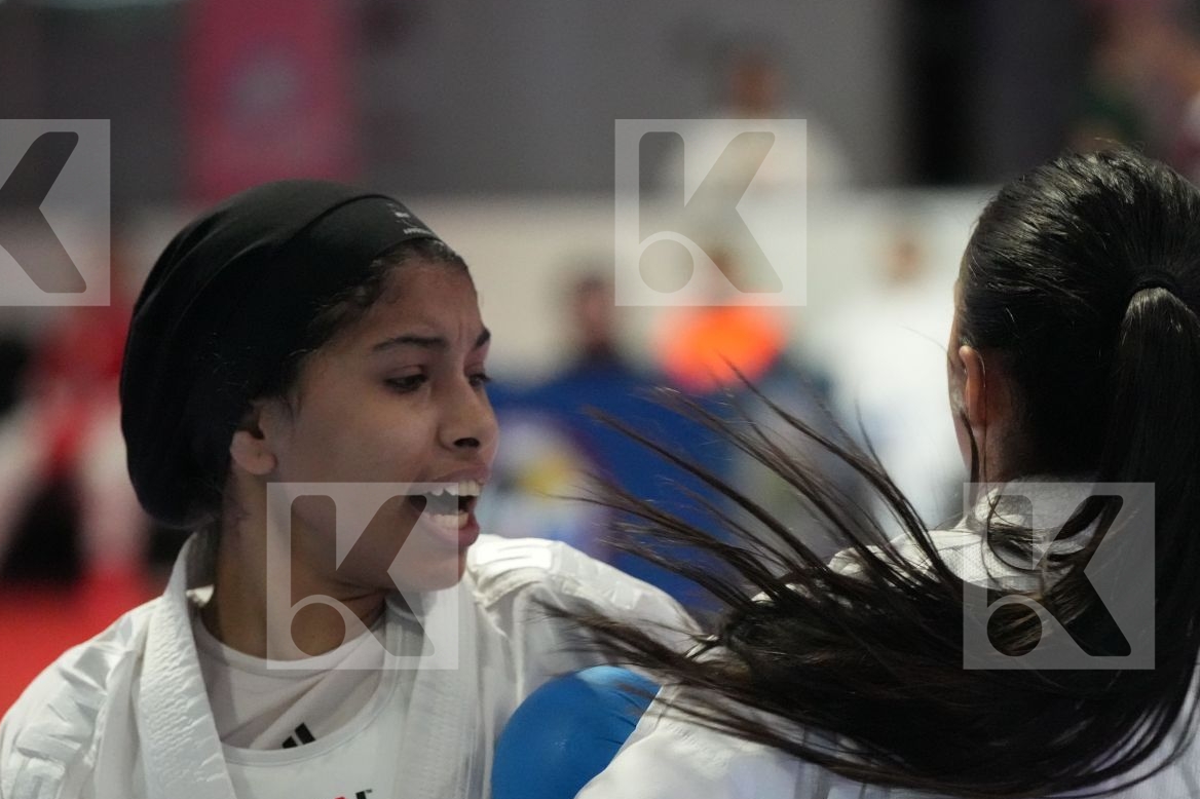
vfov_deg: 7.4
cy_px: 576
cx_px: 711
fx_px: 6165
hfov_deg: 11.1
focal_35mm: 185
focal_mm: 120
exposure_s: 1/800
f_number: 2.8
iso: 12800
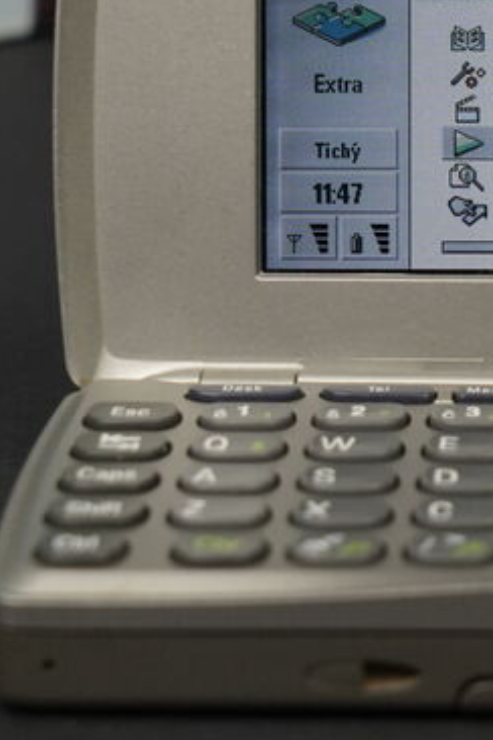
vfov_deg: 12.2
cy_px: 239
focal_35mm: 168
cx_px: 805
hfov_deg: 8.0
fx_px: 3451
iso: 1600
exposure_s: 1/200
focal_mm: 64
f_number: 8
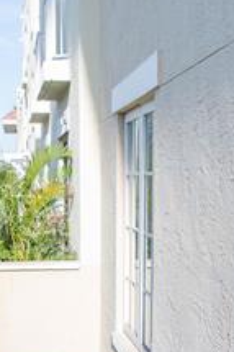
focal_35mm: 67
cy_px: 313
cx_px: 79
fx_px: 654
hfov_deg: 20.2
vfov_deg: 29.0
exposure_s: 1/1600
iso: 200
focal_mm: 24
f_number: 3.2
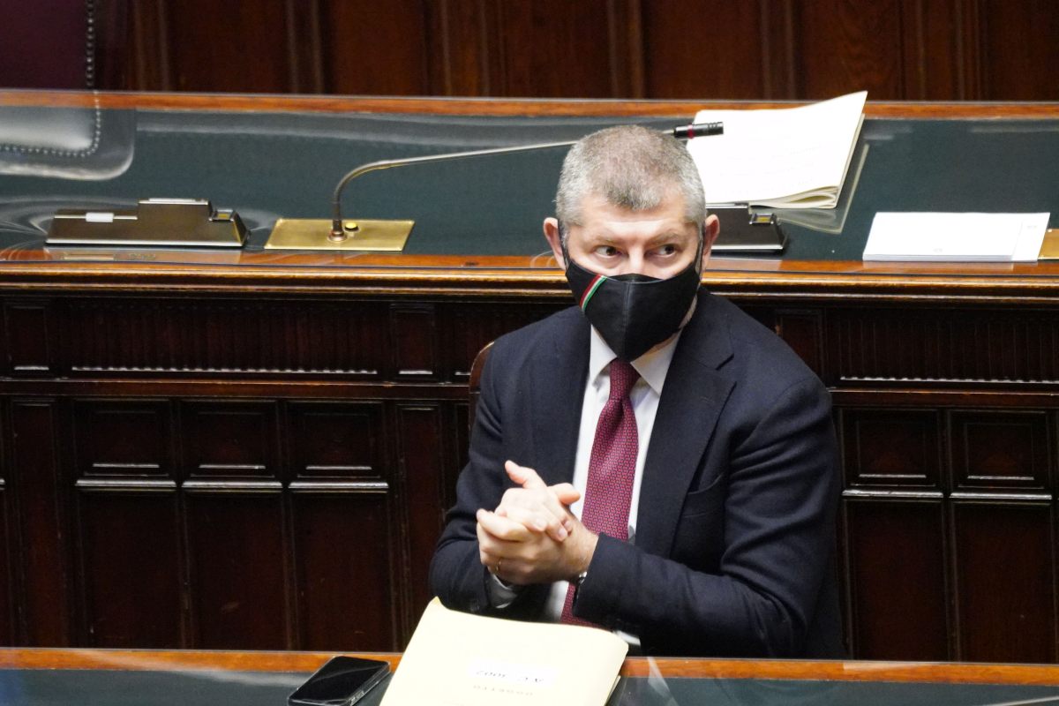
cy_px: 353
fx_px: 17649
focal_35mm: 600
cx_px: 530
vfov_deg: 2.3
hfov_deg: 3.4
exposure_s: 1/125
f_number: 5.6
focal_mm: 400
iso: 12800
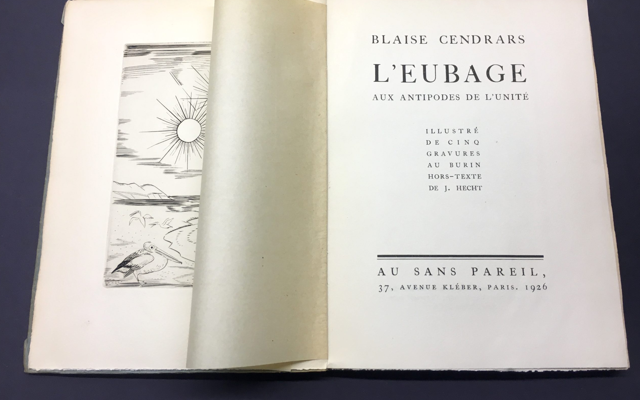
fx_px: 541
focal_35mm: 31
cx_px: 320
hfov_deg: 61.2
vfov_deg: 40.5
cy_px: 178
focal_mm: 4.15
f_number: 2.2
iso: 25
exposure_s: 1/33
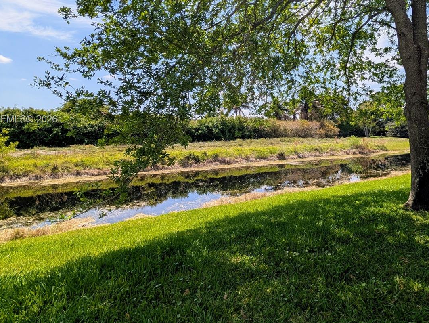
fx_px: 223
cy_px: 120
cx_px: 253
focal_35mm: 18
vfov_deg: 70.5
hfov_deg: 86.8
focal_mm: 2.02
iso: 55
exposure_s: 1/3663
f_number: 1.7
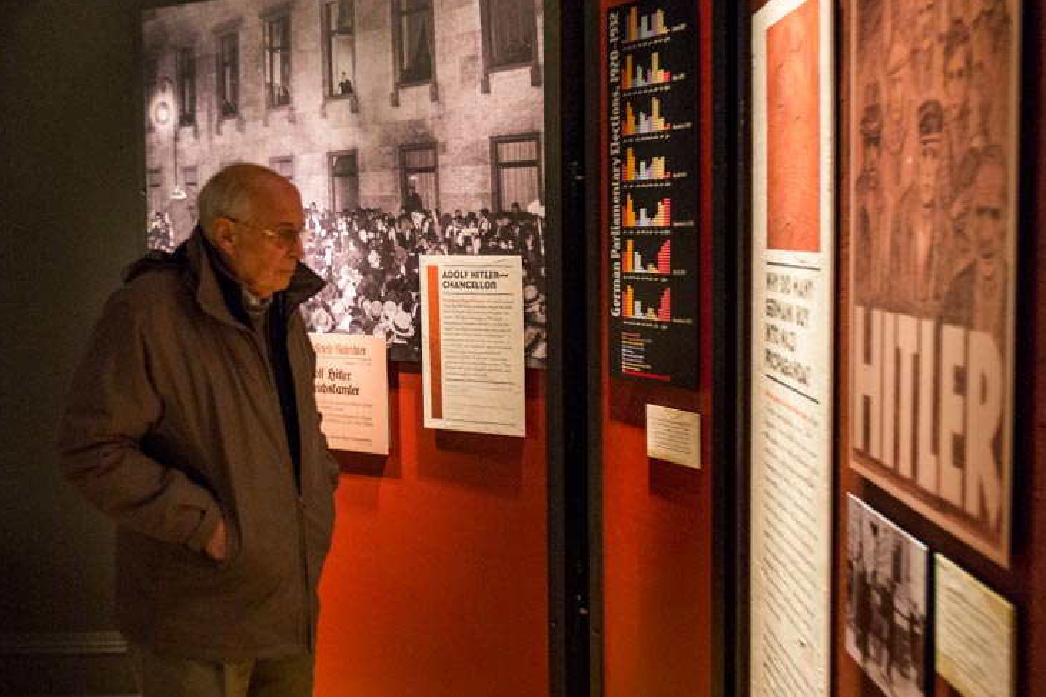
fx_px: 1133
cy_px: 341
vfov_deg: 34.2
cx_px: 519
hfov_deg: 49.6
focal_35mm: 39
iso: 1600
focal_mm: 38
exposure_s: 1/125
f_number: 2.8
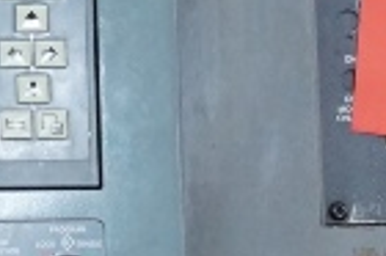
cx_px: -160
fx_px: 1885
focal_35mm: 176
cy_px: 67
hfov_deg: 11.3
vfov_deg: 7.8
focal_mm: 16
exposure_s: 1/160
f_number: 3.5
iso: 2500
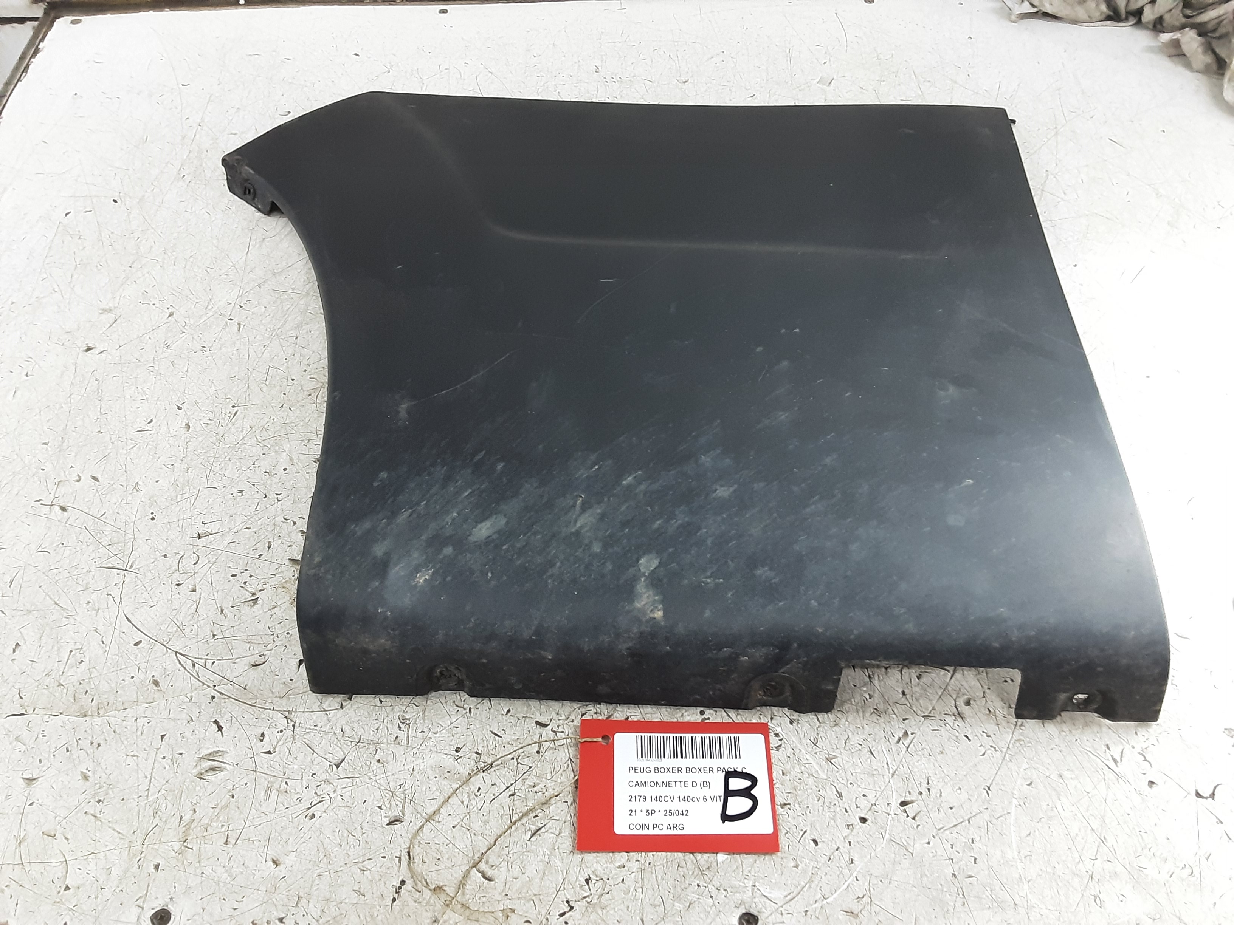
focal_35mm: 27
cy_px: 462
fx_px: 963
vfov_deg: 51.4
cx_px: 617
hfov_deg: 65.3
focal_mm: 2.91
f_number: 1.9
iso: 160
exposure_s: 1/25
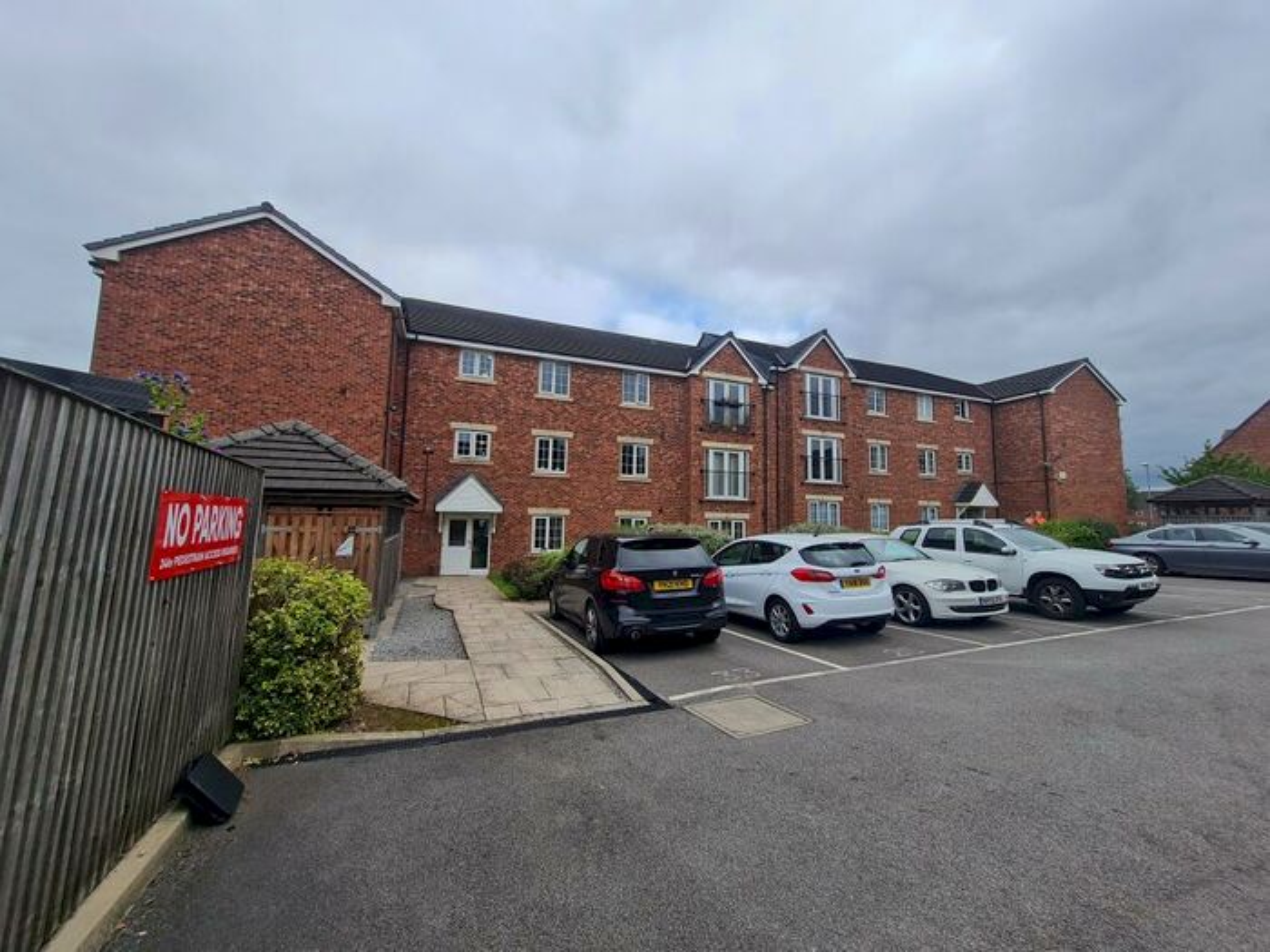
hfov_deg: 106.2
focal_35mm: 13
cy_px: 476
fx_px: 477
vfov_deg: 89.9
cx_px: 635
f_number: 2.2
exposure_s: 1/1040
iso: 50
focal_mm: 1.74
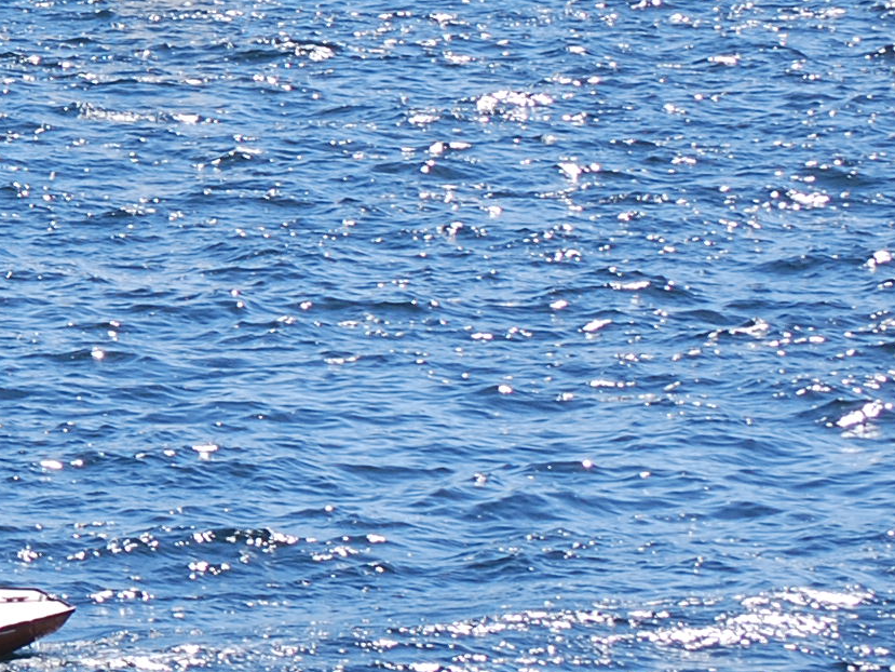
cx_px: -955
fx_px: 11333
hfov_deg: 4.5
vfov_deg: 3.4
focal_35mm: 438
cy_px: -56
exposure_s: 1/250
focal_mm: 65
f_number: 10
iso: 140
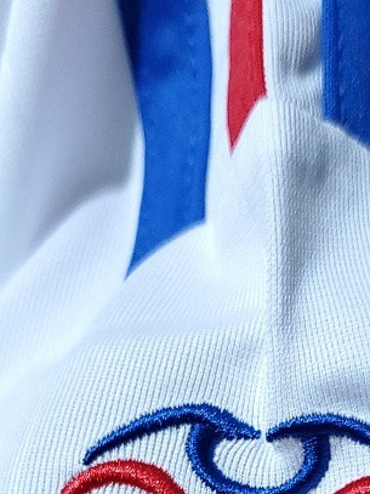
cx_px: 227
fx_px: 984
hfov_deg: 21.3
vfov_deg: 25.8
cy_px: 563
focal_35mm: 69
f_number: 1.5
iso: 320
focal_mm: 4.3
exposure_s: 1/45
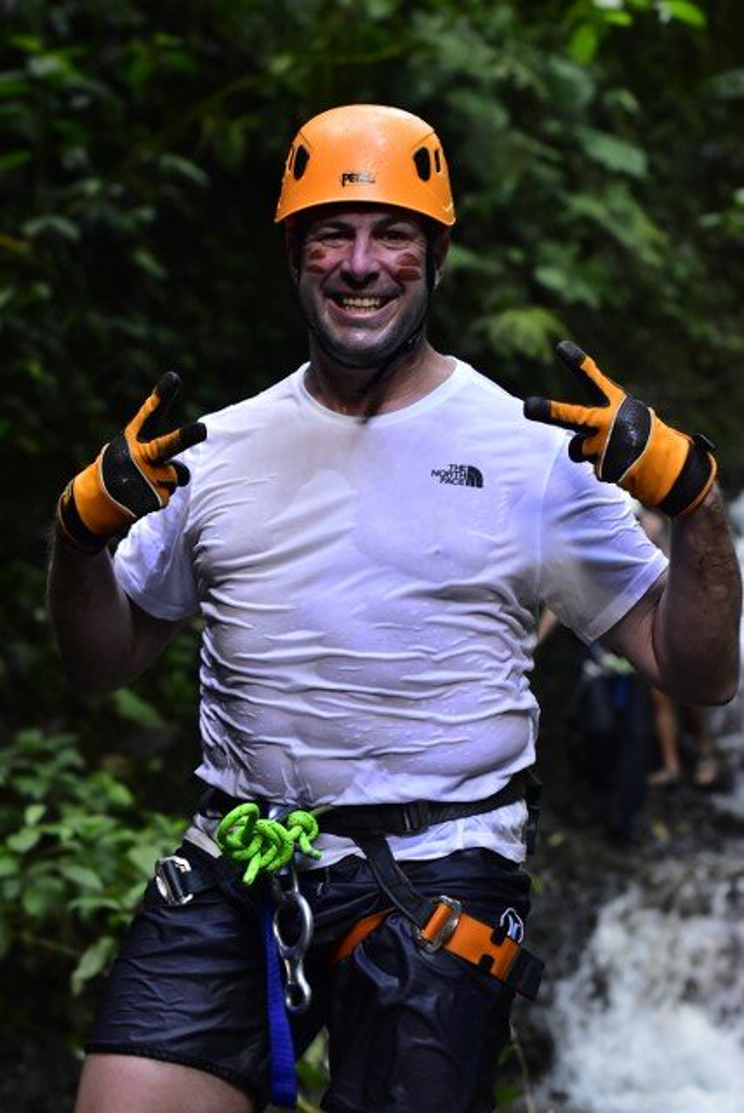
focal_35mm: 75
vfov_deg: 27.0
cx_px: 372
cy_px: 556
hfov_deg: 18.2
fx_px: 2320
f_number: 2.8
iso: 1800
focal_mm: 50
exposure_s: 1/80
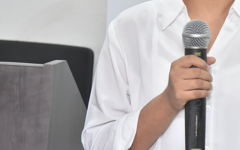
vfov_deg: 5.4
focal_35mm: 245
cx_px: 211
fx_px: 1603
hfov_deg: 8.5
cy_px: 15
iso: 1600
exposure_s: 1/125
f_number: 5.3
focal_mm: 80
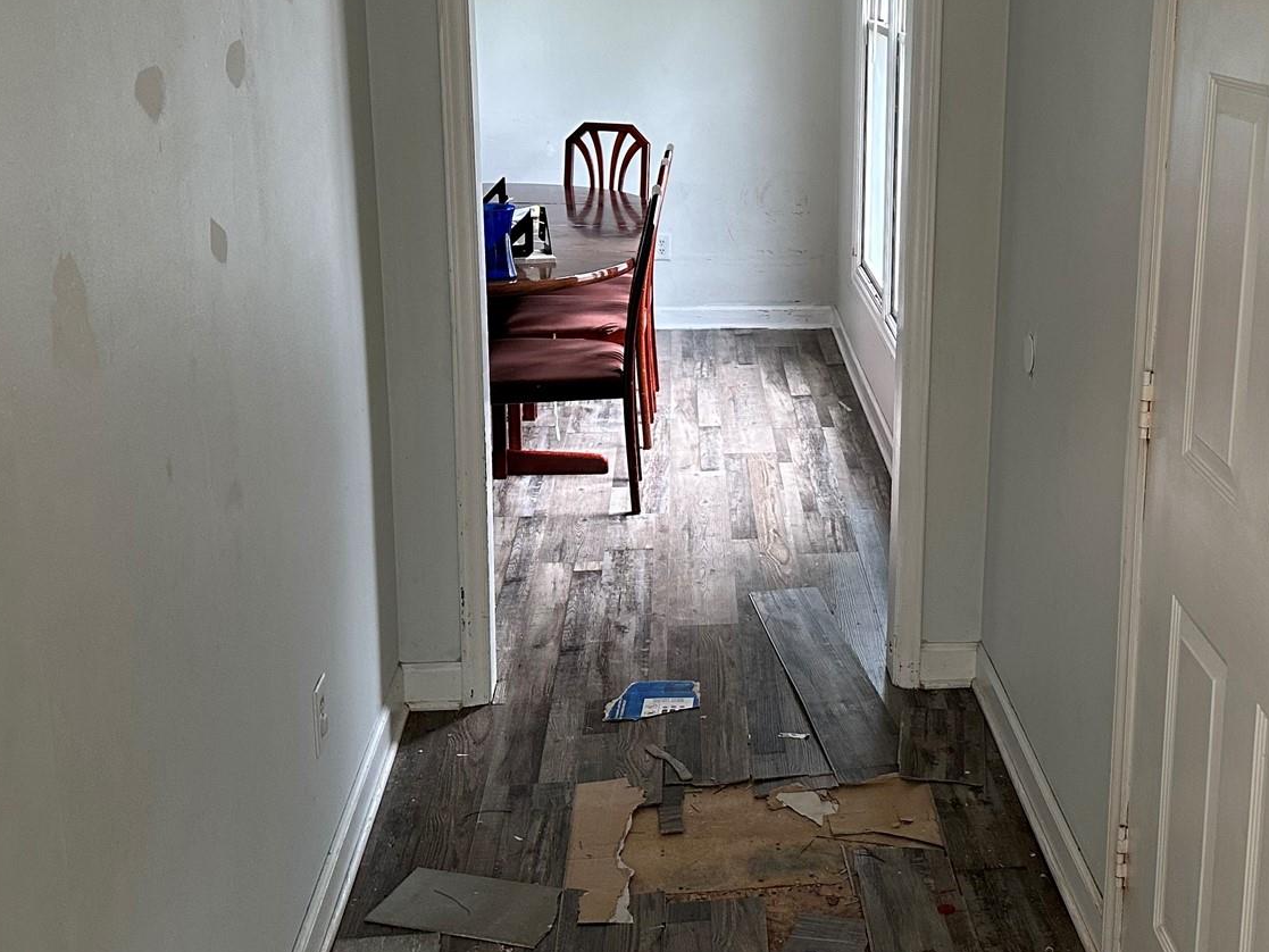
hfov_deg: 42.1
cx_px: 893
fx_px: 1613
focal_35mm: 44
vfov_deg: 32.7
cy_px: 350
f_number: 1.78
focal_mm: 6.86
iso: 250
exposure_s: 1/64
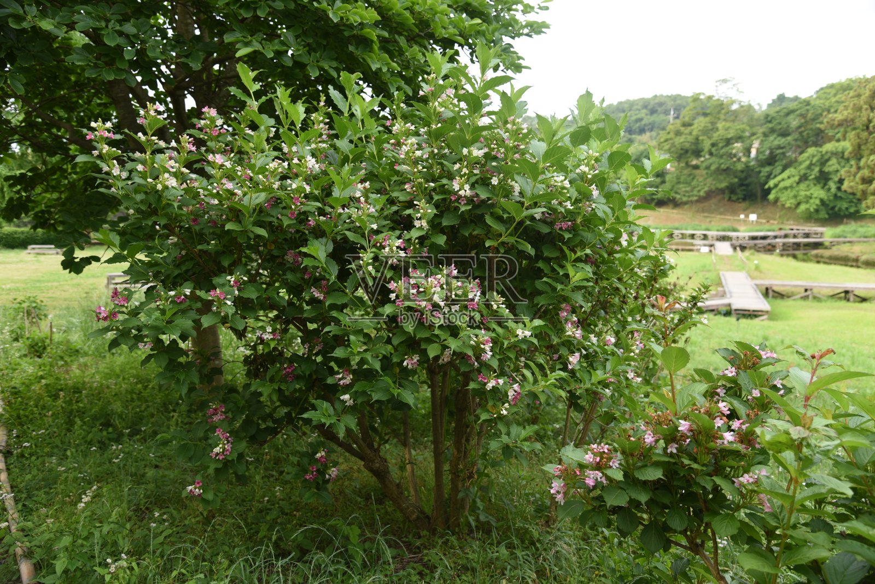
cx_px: 438
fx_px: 827
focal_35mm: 34
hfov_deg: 55.8
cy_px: 292
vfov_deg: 38.9
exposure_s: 1/320
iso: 400
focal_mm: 34
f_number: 4.5
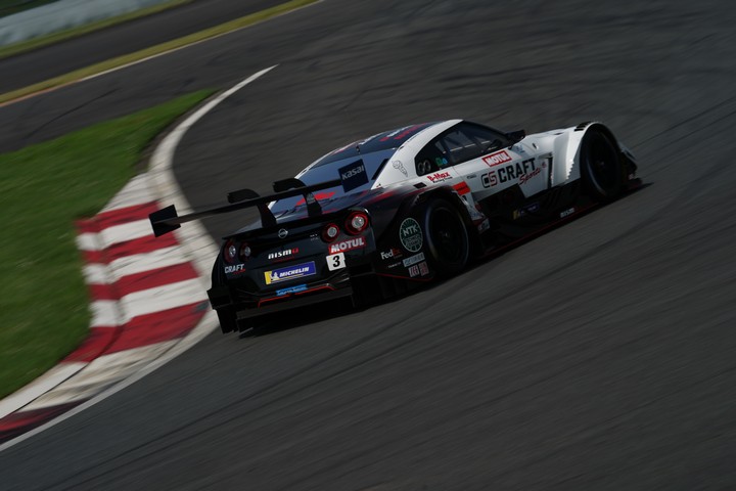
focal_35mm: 200
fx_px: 4089
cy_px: 246
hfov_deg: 10.3
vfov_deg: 6.9
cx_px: 368
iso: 50
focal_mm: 200
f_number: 13
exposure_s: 1/160
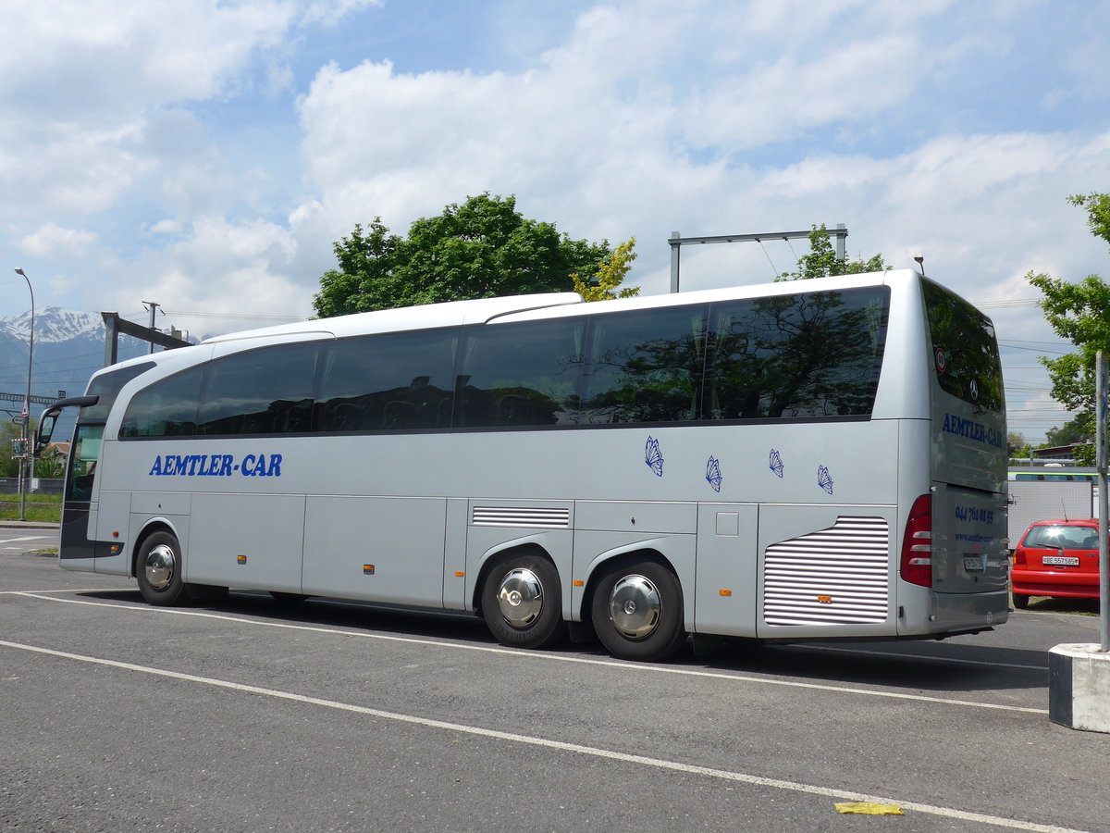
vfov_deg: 39.7
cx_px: 555
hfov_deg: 51.4
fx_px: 1154
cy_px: 416
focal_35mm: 36
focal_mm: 7.5
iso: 80
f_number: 3.2
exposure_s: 1/1600
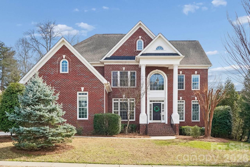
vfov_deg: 37.8
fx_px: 243
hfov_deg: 54.4
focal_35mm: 35
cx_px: 125
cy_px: 84
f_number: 4.5
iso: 100
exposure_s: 1/320
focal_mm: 35
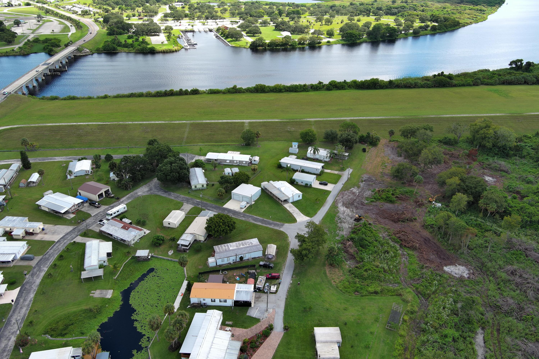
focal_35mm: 29
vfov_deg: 45.0
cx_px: 270
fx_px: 434
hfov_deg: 63.7
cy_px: 180
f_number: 2.8
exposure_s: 1/608
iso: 100
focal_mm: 10.57
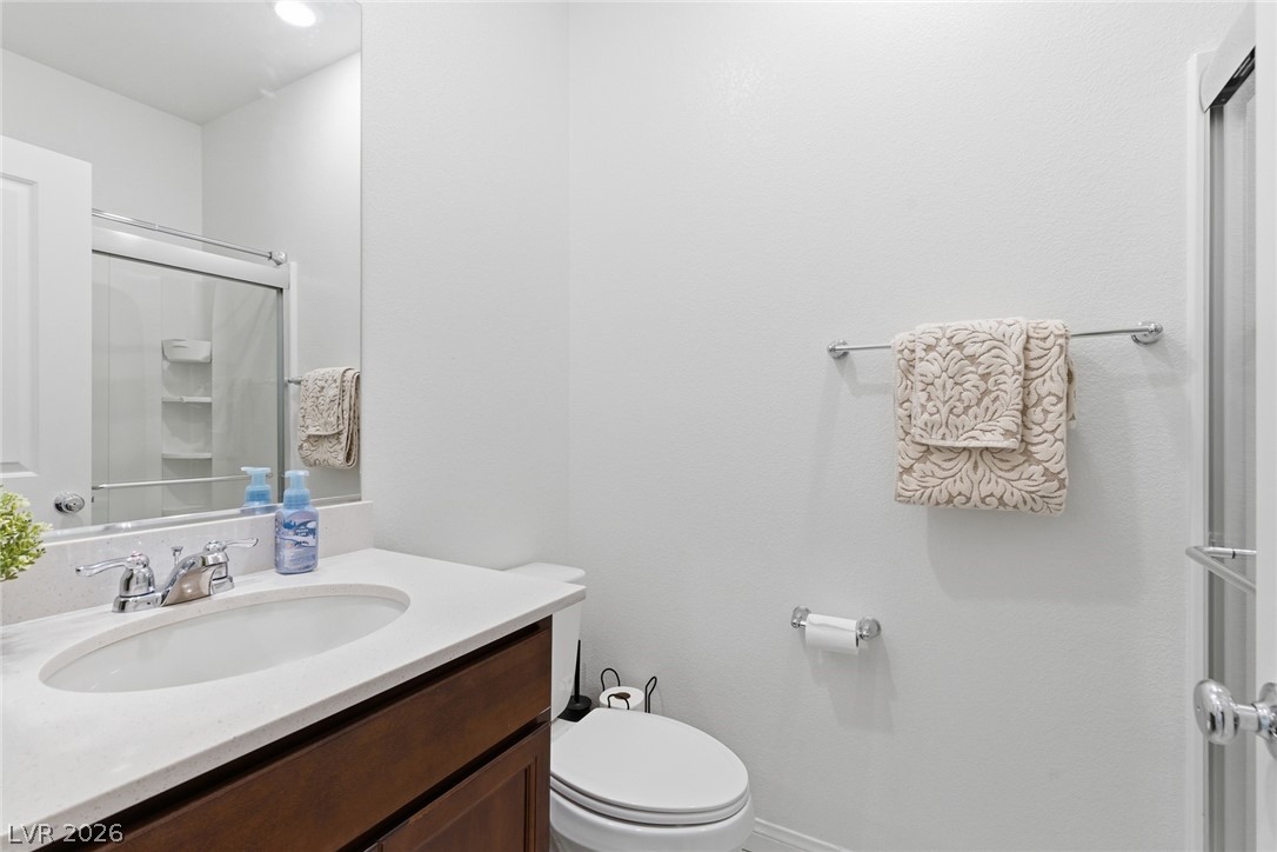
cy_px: 426
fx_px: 568
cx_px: 638
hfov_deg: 96.7
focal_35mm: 16
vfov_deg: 73.7
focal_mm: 16
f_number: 9
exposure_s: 1/80
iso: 500
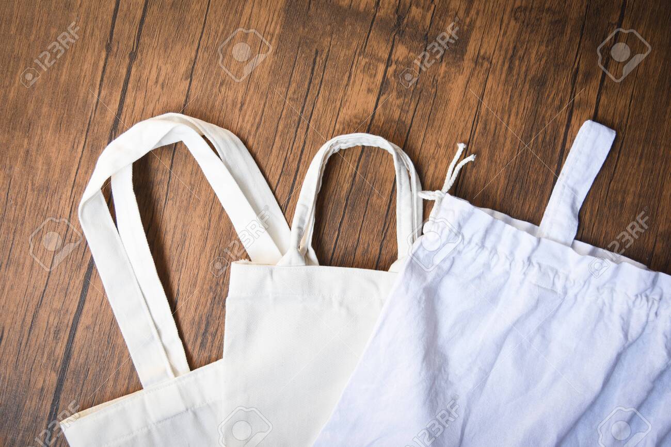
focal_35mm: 46
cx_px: 336
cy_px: 224
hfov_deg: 42.7
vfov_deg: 29.3
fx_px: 857
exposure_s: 1/200
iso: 200
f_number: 4
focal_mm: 46
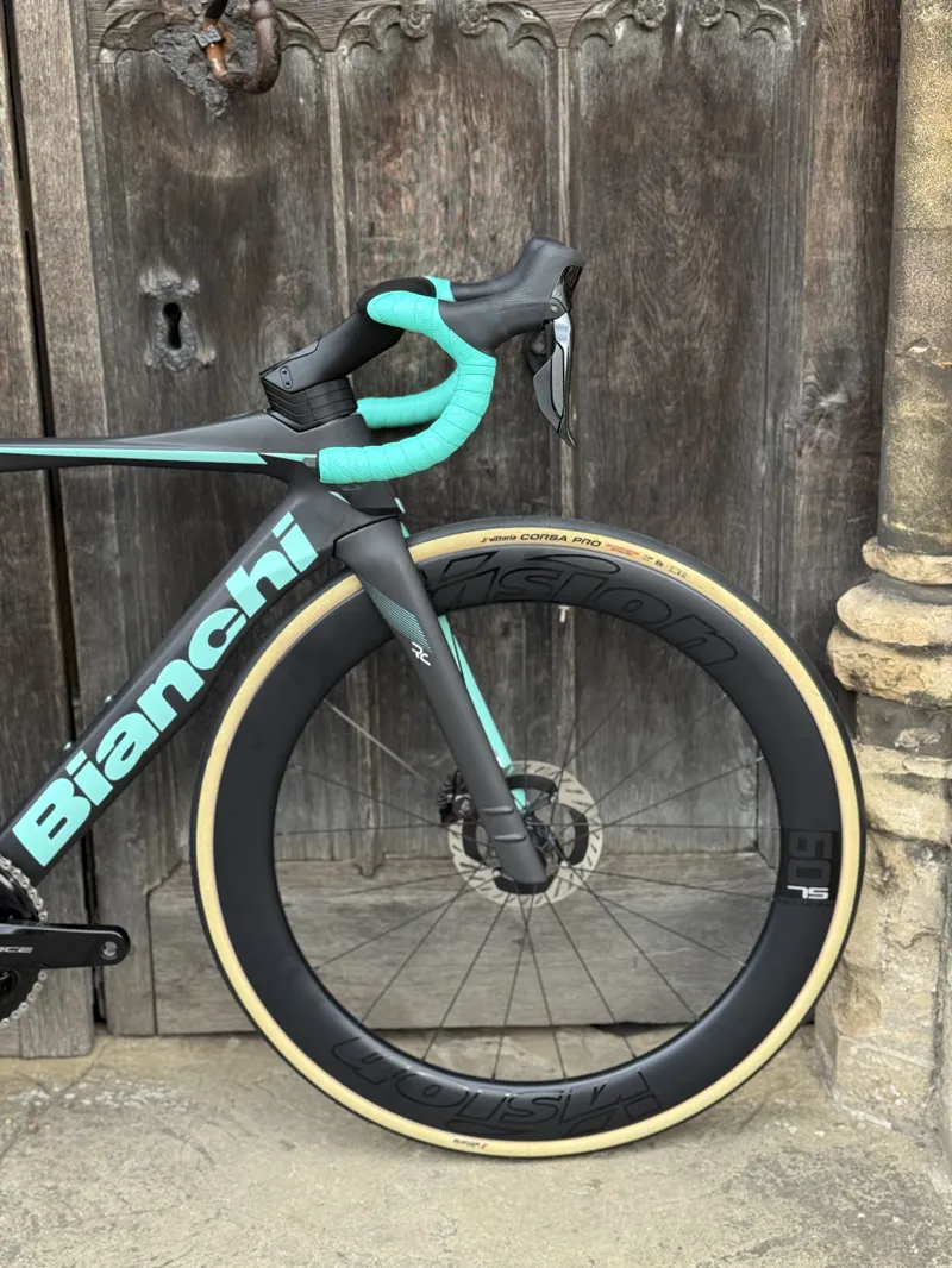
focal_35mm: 48
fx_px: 1759
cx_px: 476
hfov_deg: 30.3
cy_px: 634
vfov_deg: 39.6
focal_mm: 6.76
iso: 125
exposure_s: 1/114
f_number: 1.78
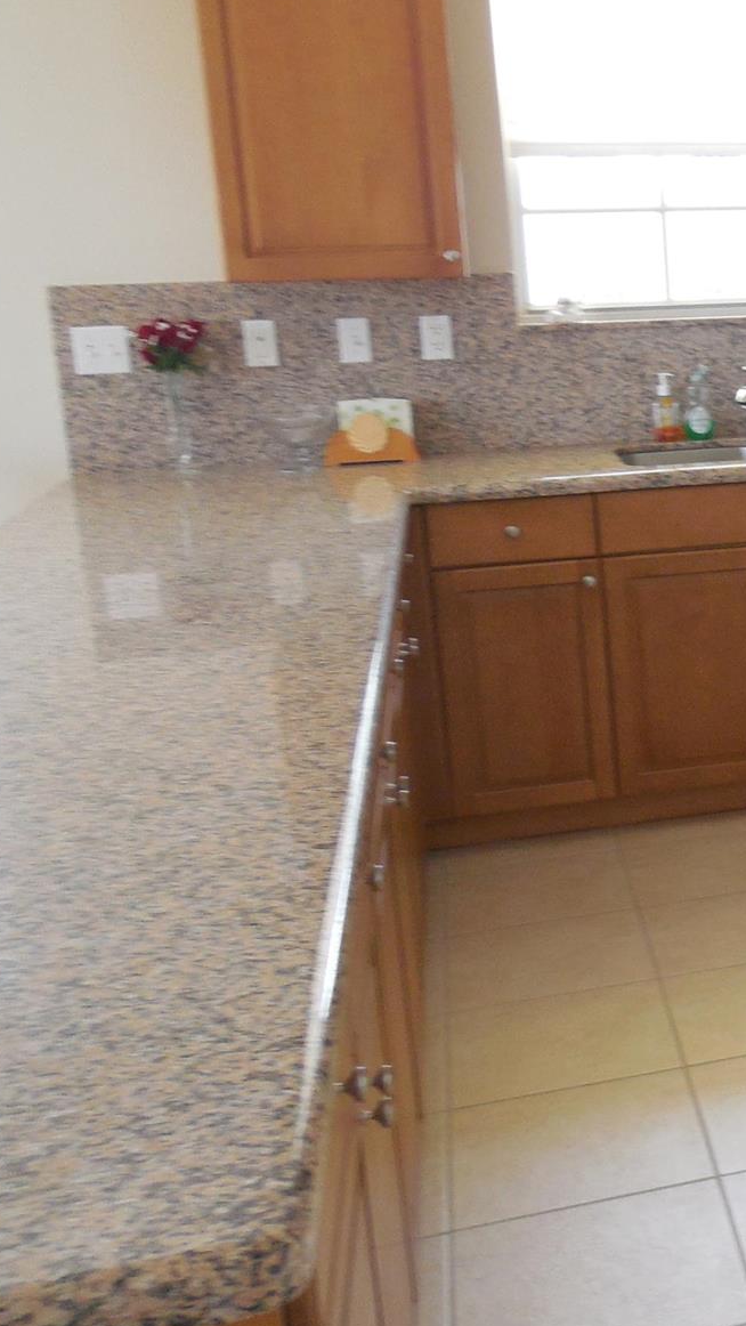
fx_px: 1687
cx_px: 1151
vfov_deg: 42.8
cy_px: 566
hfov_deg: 20.8
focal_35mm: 48
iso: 280
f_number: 3.1
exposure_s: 1/30
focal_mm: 4.5
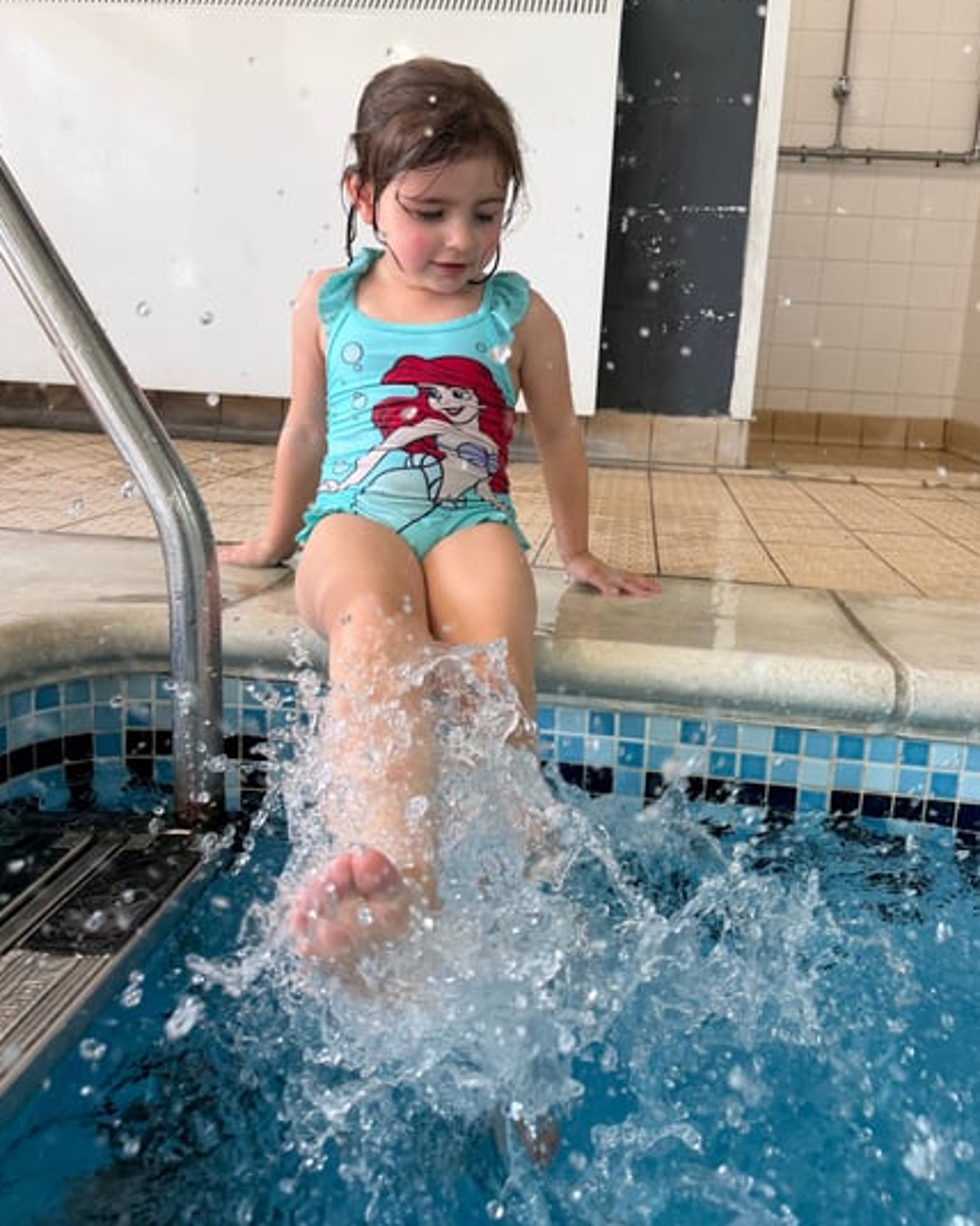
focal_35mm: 28
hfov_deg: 51.5
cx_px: 515
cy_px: 514
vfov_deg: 61.9
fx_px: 1015
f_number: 1.78
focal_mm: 6.76
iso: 50
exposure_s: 1/125
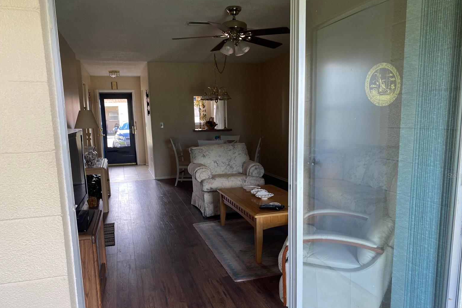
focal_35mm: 28
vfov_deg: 46.3
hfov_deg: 65.5
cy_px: 175
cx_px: 237
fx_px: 359
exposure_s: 1/103
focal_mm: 4.25
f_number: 1.8
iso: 125
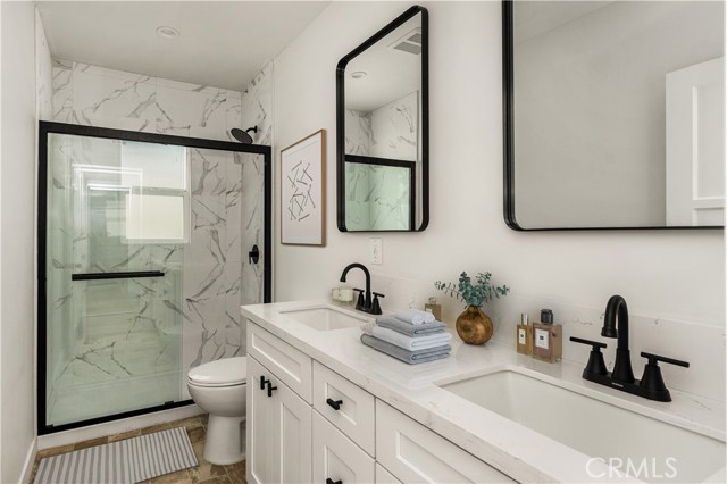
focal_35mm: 16
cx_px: 364
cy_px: 242
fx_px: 313
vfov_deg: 75.4
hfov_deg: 98.6
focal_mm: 15.5
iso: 100
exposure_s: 1/15
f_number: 5.6
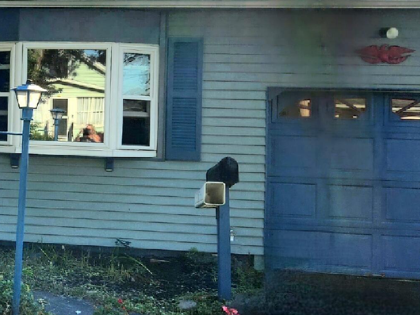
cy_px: 127
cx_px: -47
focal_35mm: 69
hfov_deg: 25.9
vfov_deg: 21.3
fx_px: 837
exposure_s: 1/1250
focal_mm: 5.4
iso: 20
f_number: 1.8
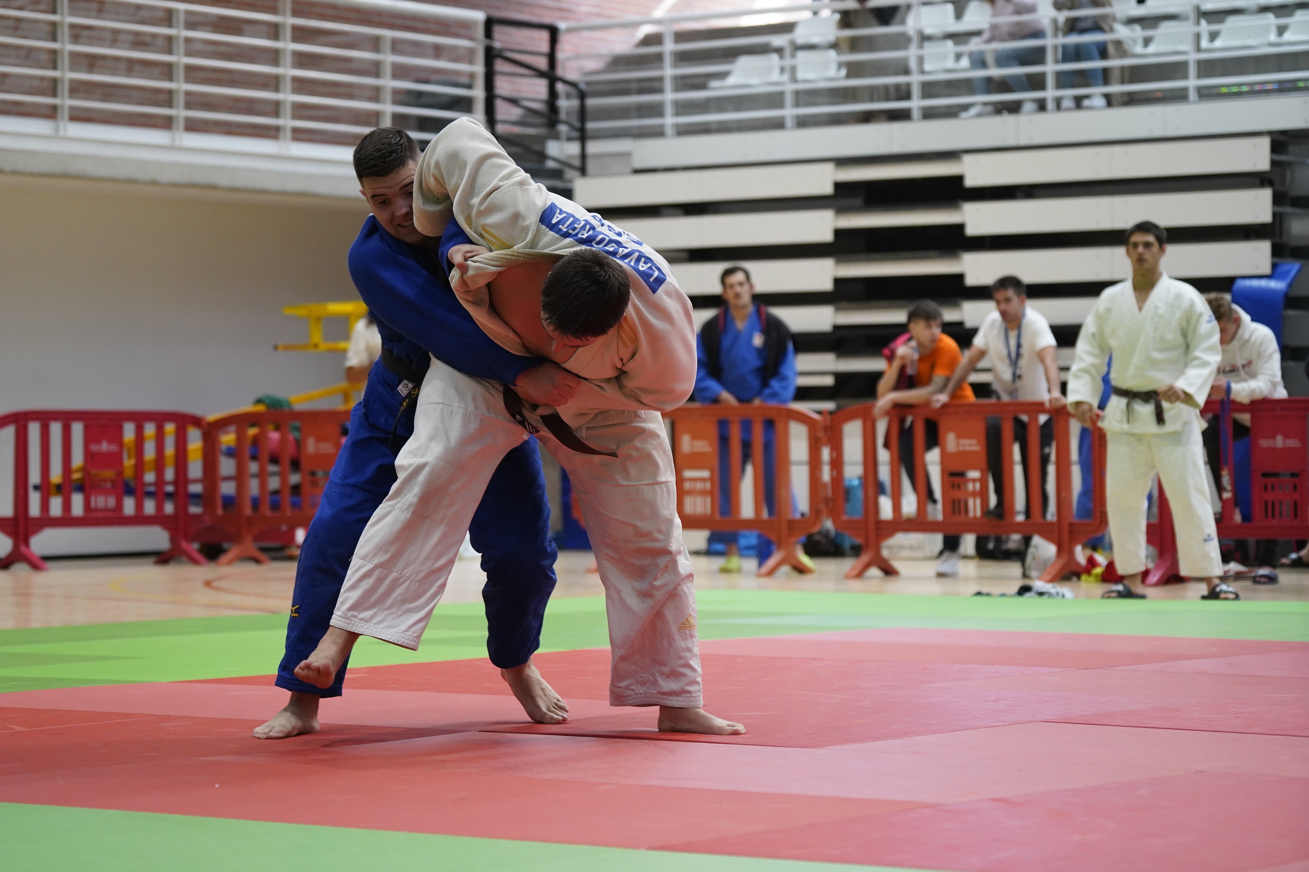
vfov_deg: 13.6
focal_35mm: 101
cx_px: 654
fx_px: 3672
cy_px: 436
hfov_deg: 20.2
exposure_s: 1/640
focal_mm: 101
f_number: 4
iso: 3200
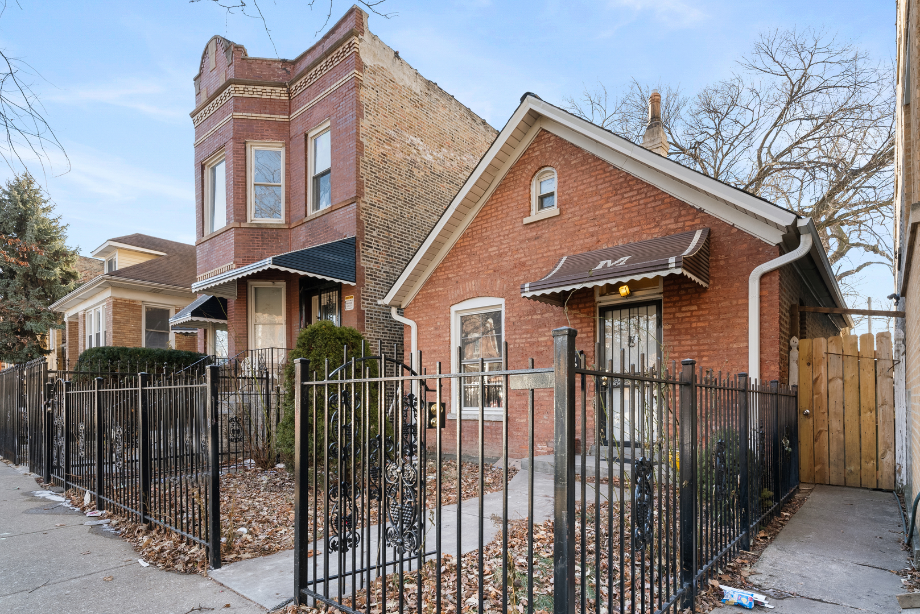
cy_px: 307
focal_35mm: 18
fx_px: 460
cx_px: 460
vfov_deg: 67.5
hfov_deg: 90.0
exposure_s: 1/3
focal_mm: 18
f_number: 10
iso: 200
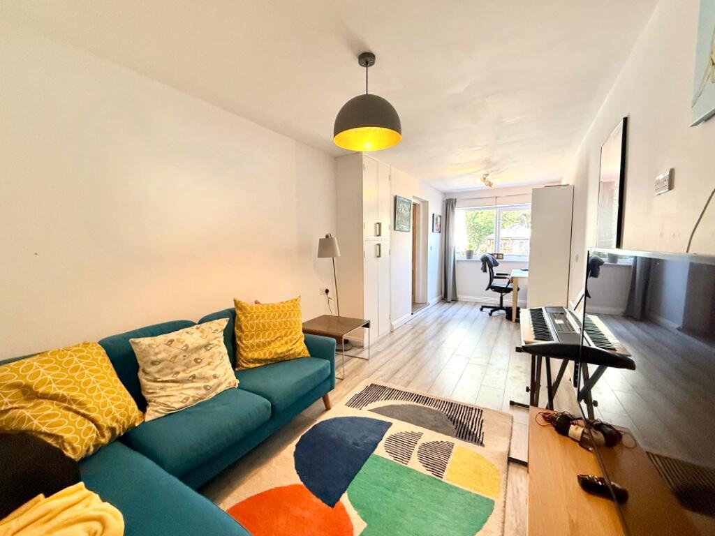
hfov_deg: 102.1
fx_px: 289
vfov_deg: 85.7
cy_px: 268
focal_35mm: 14
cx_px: 358
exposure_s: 1/100
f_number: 2.2
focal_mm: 2.22
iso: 250
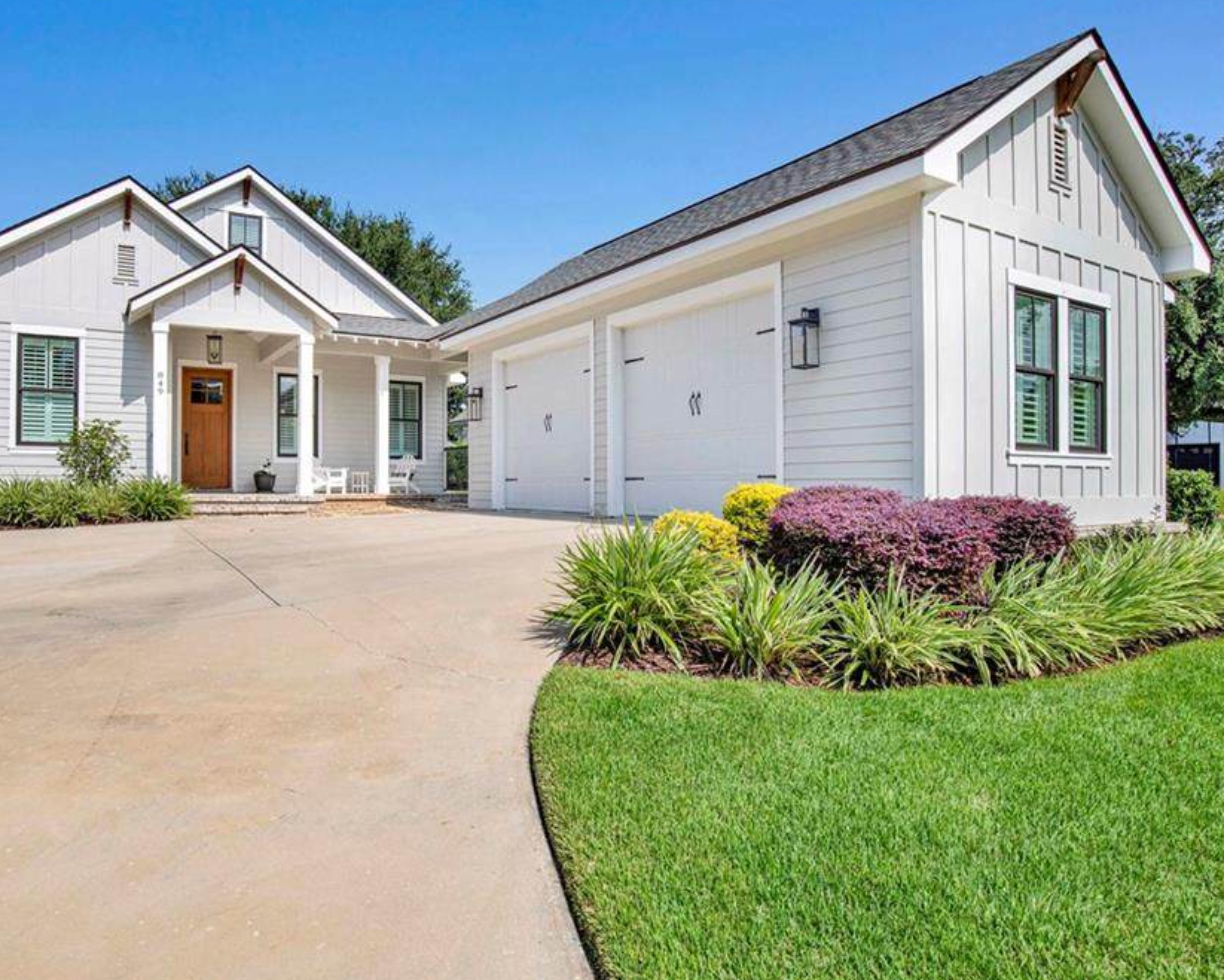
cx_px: 519
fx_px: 761
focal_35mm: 21
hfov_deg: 77.1
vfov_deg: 65.6
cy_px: 485
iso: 200
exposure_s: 1/640
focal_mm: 18
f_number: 11
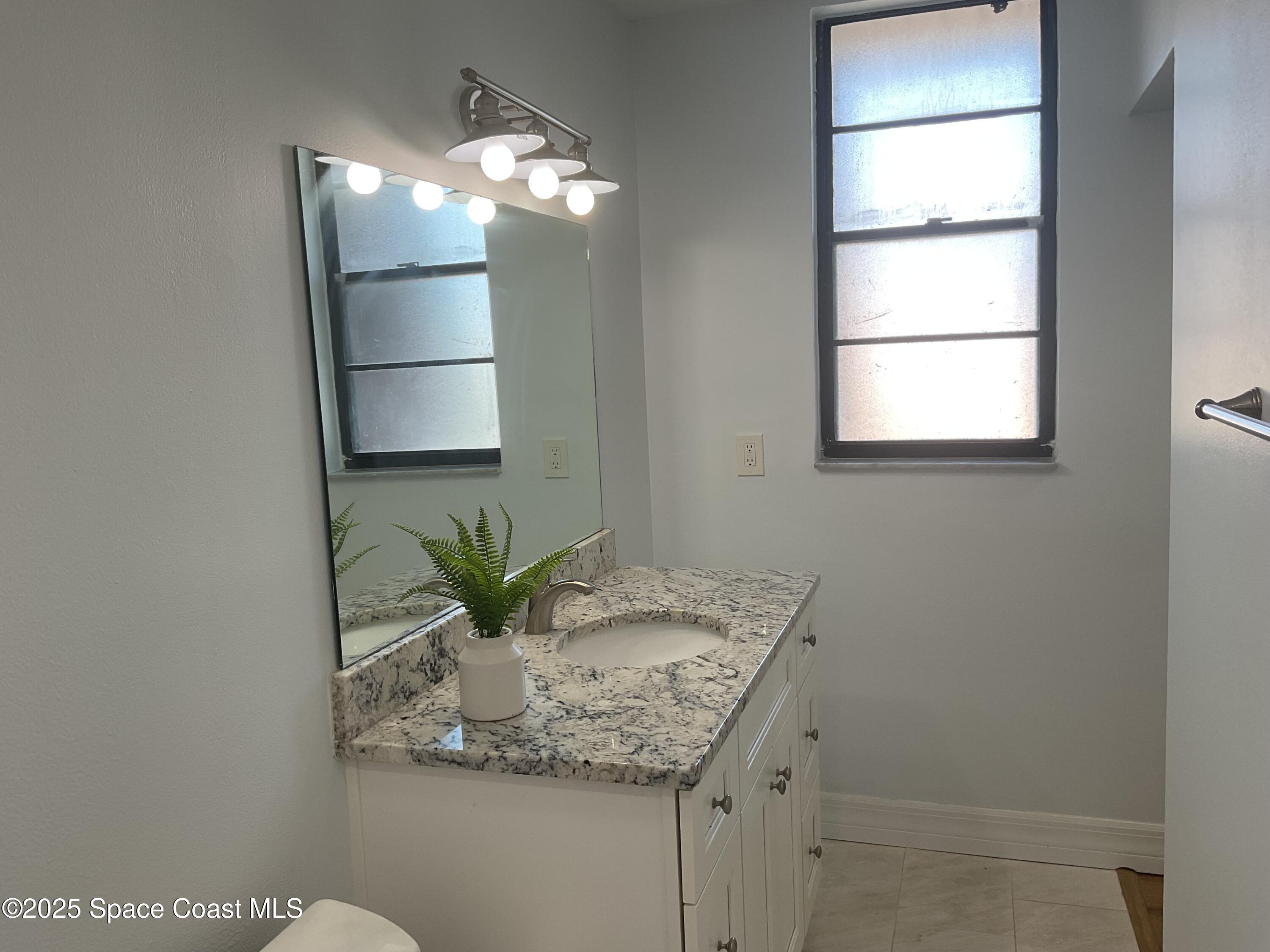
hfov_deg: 61.7
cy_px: 476
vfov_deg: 48.2
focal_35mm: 29
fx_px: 1064
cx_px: 635
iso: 25
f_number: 1.8
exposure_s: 1/120
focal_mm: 3
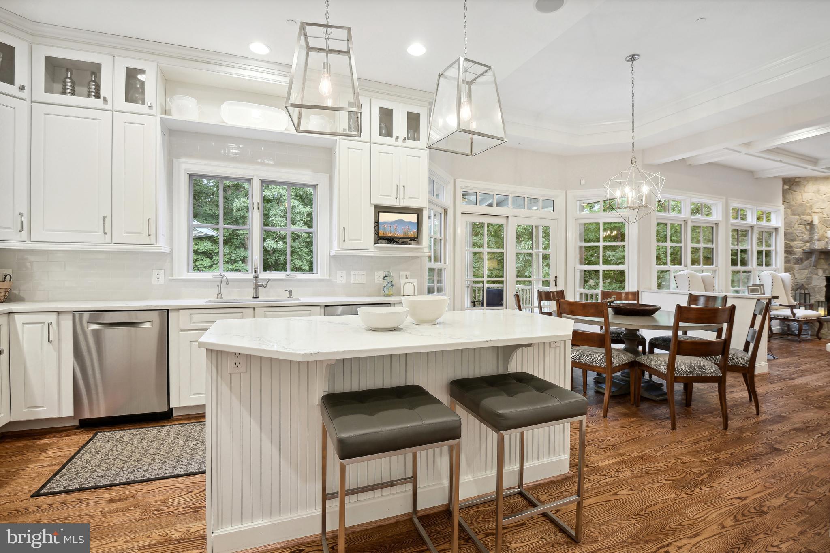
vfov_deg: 73.7
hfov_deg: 96.7
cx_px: 415
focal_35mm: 16
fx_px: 369
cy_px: 276
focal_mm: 16
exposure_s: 1/5
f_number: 8
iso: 400
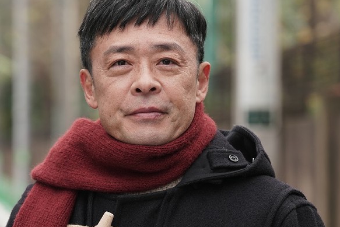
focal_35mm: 240
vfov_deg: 5.7
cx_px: 123
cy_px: 124
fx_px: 2267
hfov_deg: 8.6
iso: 640
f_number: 5.6
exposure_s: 1/250
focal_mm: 140
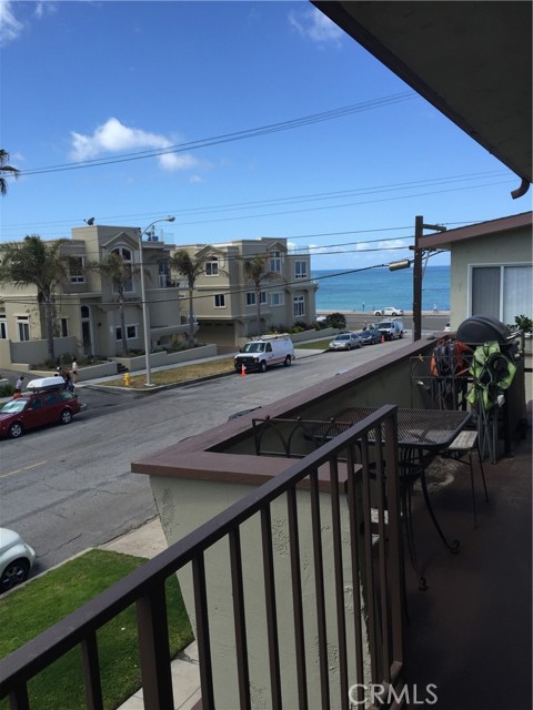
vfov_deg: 61.7
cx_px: 266
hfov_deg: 48.2
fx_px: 595
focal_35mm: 29
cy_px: 355
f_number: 2.2
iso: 32
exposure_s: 1/1276
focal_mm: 4.15
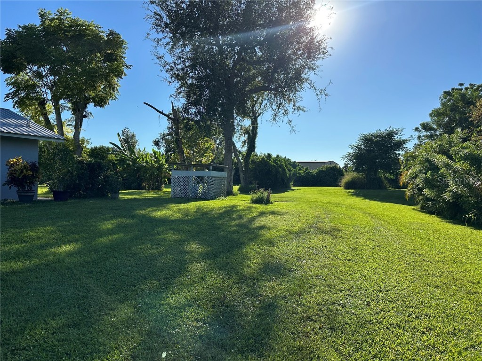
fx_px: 334
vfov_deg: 56.8
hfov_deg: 71.6
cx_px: 241
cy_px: 180
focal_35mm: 24
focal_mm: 6.86
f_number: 1.78
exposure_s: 1/4545
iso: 80
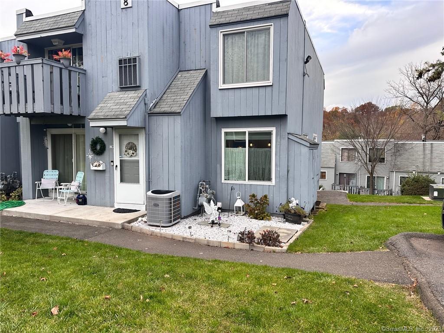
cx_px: 222
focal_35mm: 24
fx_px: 308
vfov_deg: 56.8
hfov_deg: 71.6
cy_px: 166
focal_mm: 6.86
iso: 80
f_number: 1.78
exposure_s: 1/401
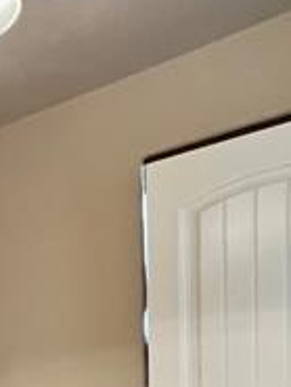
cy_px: 479
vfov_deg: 29.8
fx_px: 605
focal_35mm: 54
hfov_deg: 19.6
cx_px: -241
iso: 250
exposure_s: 1/60
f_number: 1.8
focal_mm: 1.57
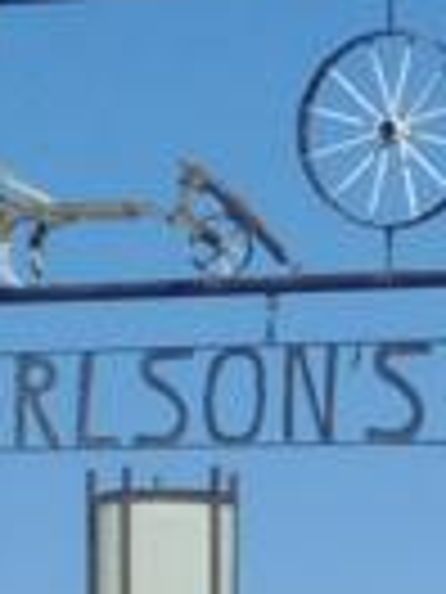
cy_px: 720
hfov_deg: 3.7
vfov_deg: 5.2
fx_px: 6545
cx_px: 1707
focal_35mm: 381
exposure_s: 1/125
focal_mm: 8.9
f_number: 15.3
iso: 100
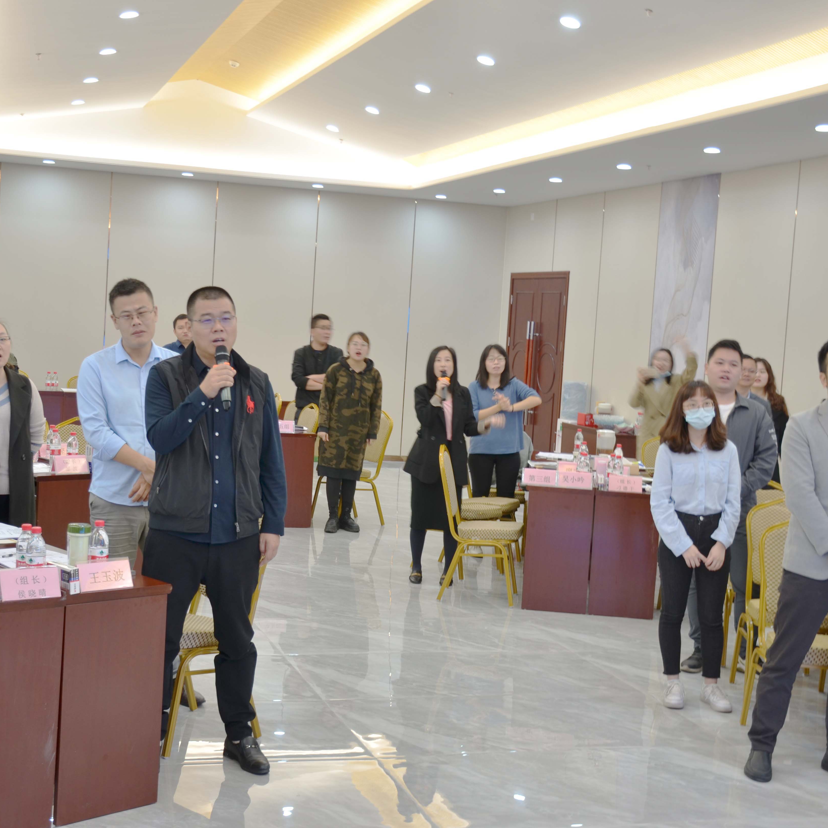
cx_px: 375
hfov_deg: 34.0
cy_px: 414
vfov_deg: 34.0
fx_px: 1353
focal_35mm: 50
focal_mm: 26
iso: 100
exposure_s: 1/13
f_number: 5
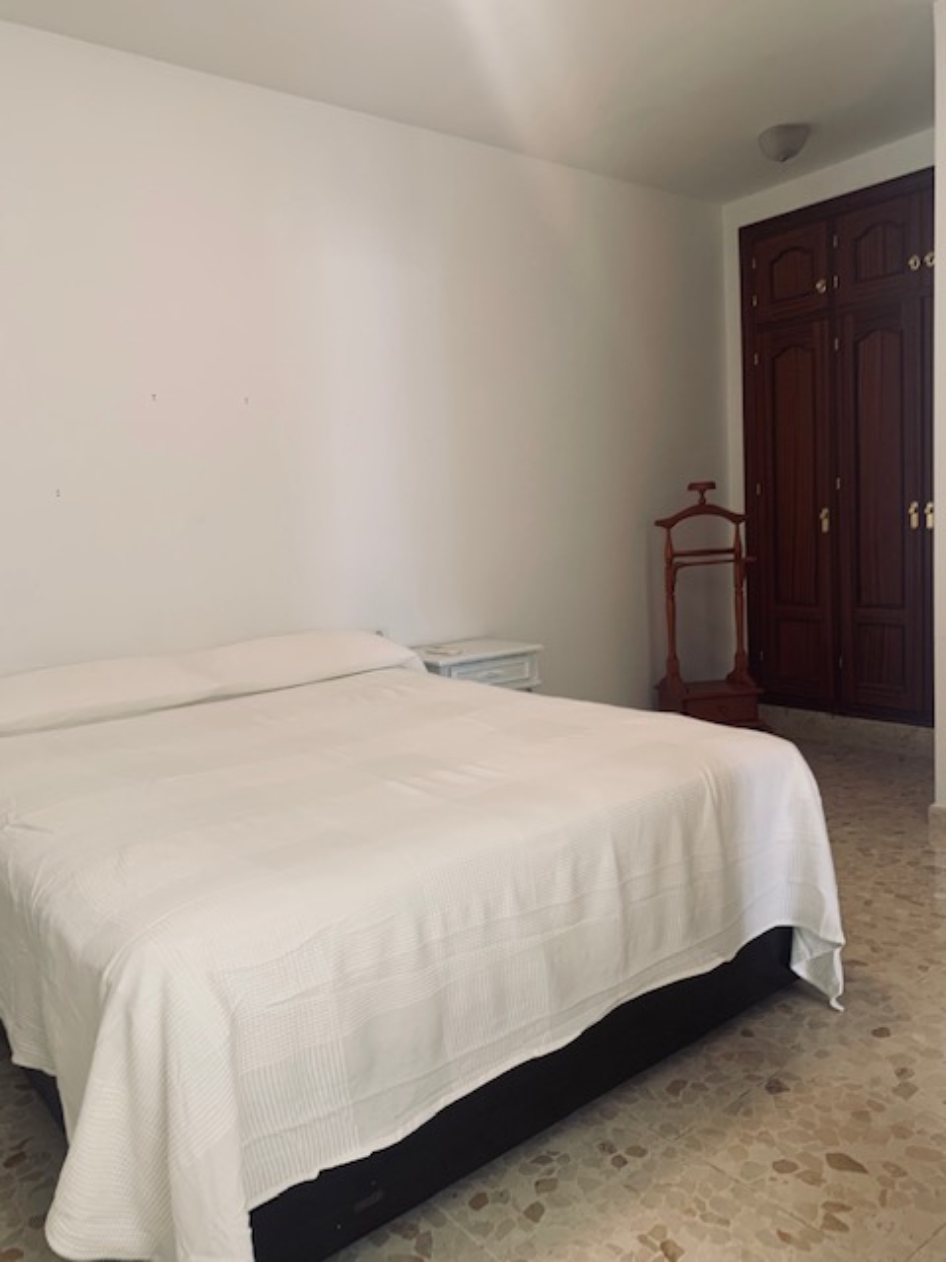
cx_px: 473
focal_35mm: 26
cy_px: 631
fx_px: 947
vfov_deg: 67.3
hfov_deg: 53.1
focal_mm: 4.25
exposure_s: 1/50
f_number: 1.8
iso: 100
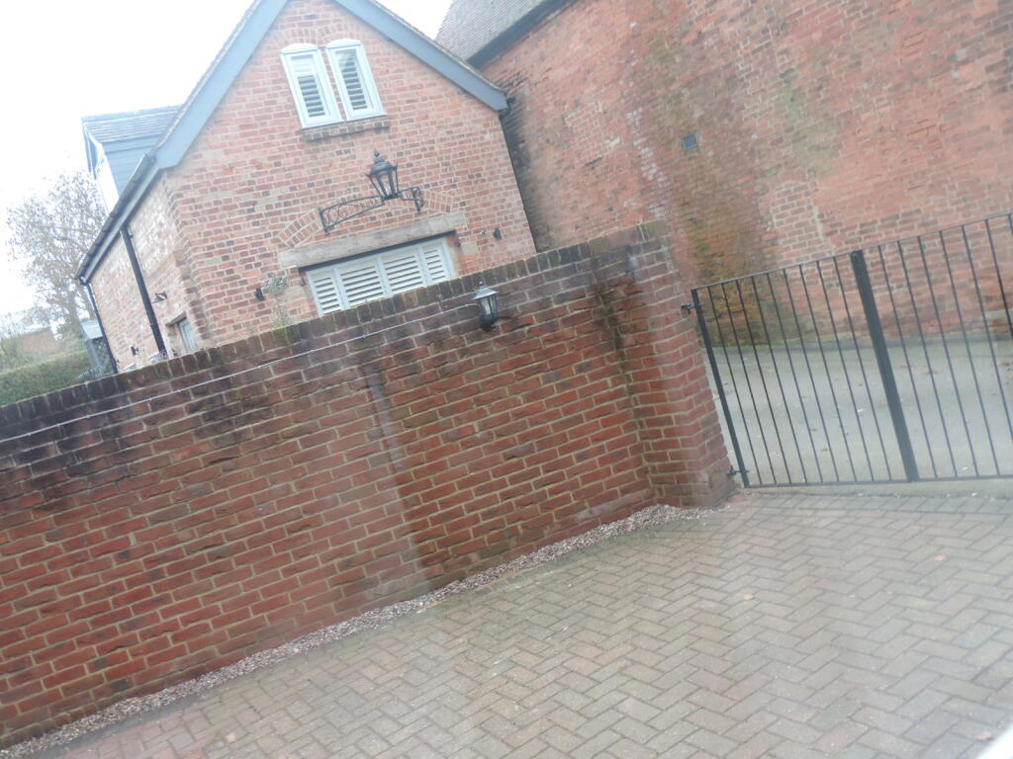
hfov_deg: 60.0
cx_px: 506
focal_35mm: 30
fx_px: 878
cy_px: 380
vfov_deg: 46.8
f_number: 3.1
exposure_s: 1/30
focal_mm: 5.3
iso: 160
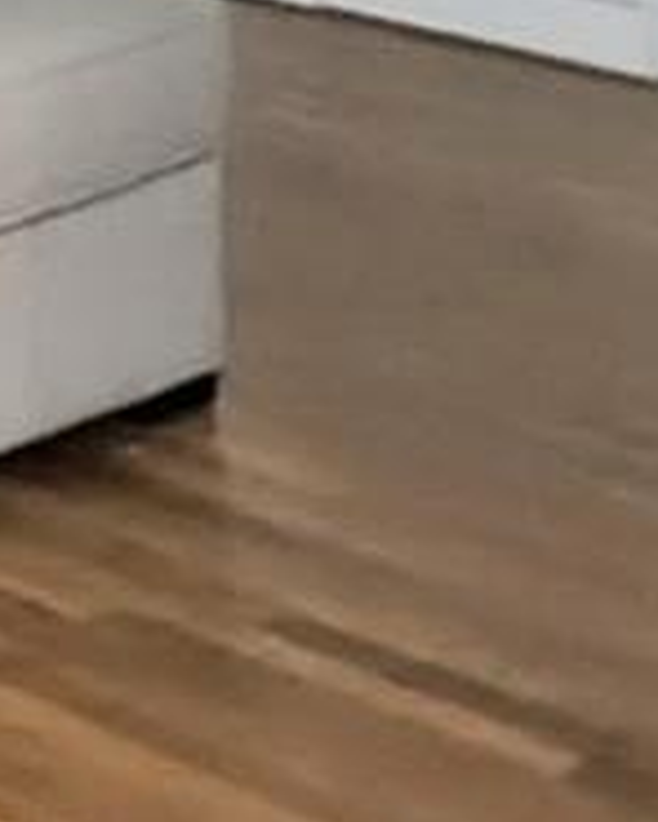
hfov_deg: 10.1
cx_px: -1009
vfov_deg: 13.2
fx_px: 3165
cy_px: -689
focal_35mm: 130
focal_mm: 2.22
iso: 965
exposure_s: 1/24
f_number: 2.2
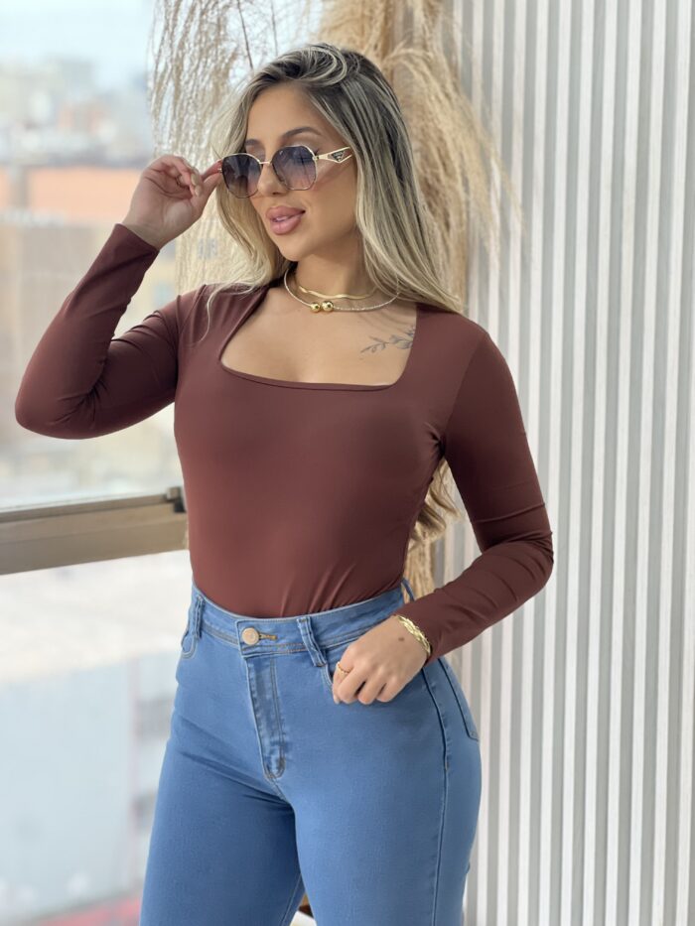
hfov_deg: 19.1
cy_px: 463
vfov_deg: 25.3
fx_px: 2061
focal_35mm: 77
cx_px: 348
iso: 125
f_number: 2.8
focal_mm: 9
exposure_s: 1/120
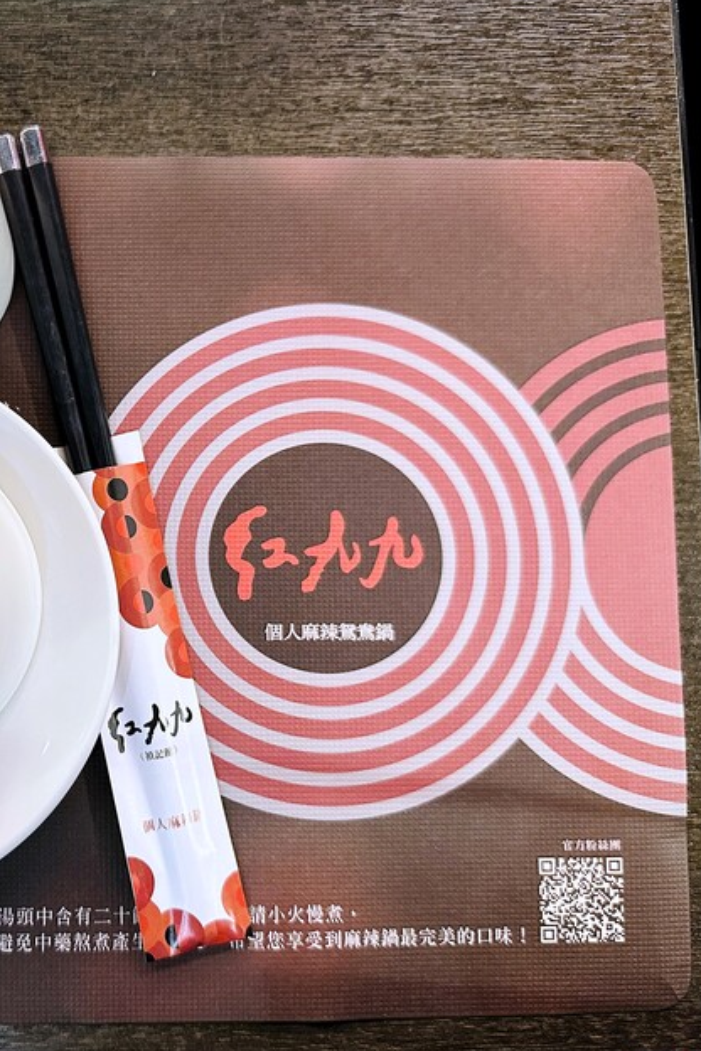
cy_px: 525
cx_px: 67
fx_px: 993
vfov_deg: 55.8
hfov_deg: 36.4
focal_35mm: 34
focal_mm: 6.86
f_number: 1.78
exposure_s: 1/60
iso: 400
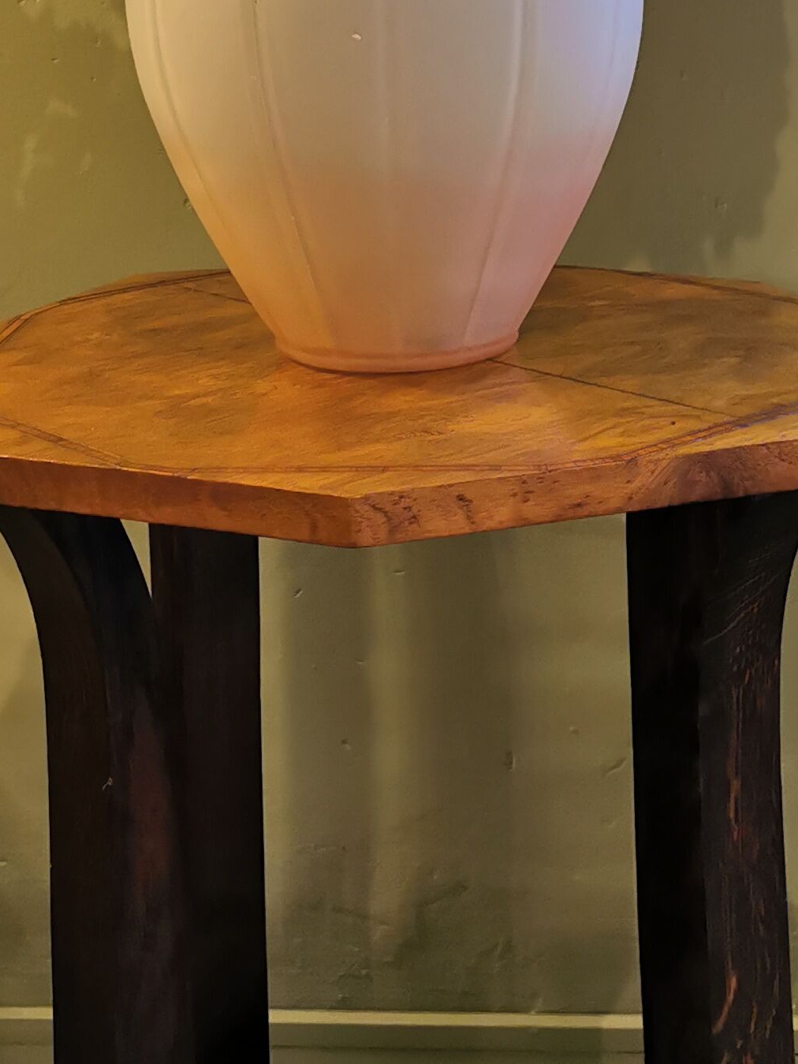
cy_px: 292
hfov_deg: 20.2
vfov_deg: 26.4
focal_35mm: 73
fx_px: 2243
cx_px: 405
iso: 200
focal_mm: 5.56
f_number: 1.6
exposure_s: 1/100
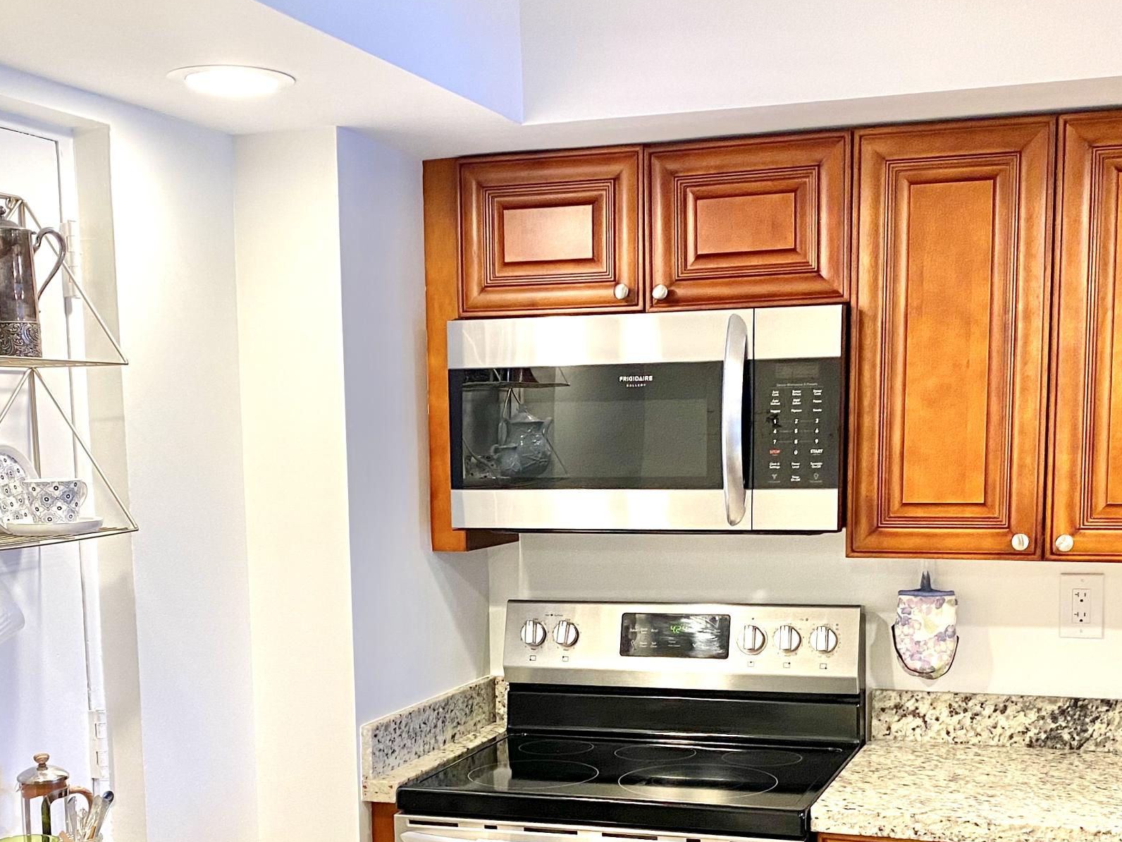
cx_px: 534
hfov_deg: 38.9
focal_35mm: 49
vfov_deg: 29.1
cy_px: 661
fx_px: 1588
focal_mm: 4.25
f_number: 1.8
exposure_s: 1/60
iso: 80
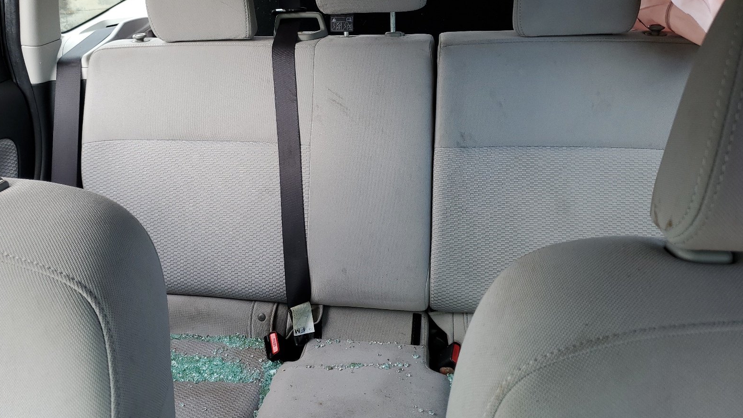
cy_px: 161
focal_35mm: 29
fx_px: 571
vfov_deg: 39.9
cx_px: 376
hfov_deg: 66.1
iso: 50
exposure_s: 1/294
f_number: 1.5
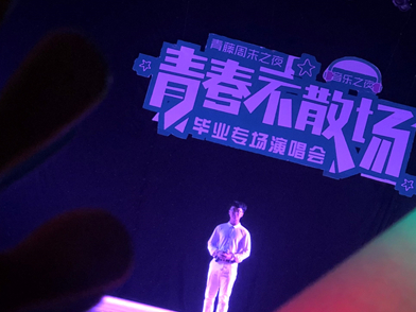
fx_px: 1021
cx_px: 258
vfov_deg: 17.4
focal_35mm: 85
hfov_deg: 23.0
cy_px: 150
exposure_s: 1/10
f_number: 2.4
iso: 160
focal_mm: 6
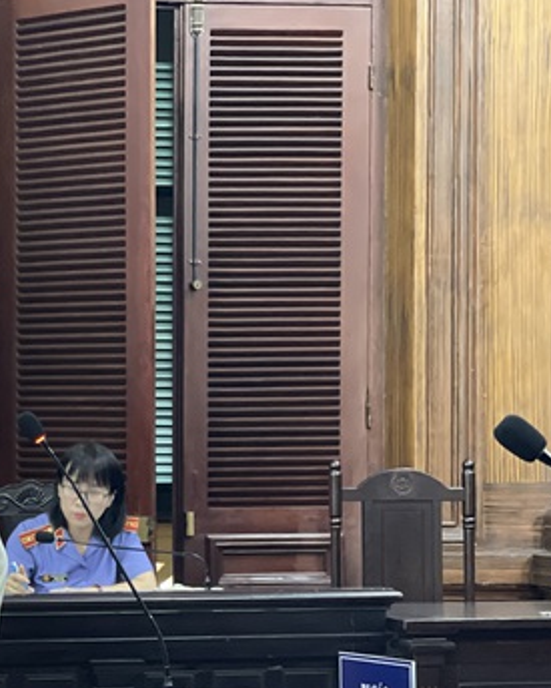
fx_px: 2585
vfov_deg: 15.1
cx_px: -134
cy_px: 473
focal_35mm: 127
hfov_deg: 11.9
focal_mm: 7.5
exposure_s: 1/14
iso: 400
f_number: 2.2
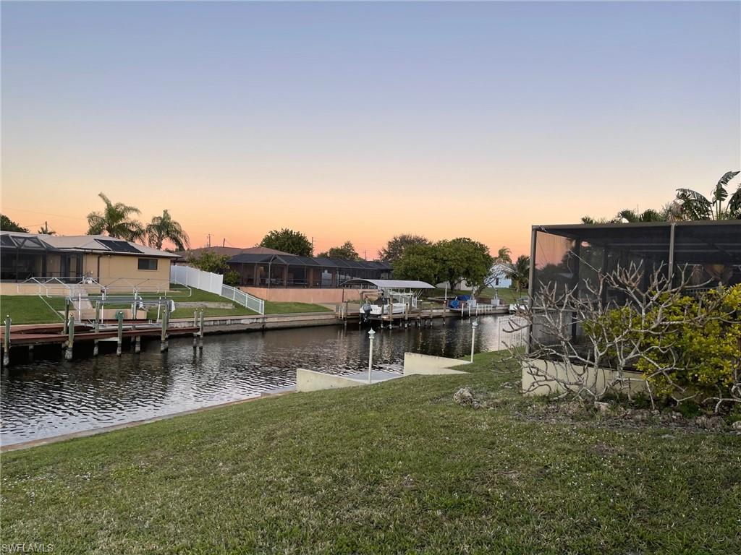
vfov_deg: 53.1
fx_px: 557
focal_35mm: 26
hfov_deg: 67.3
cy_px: 278
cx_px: 370
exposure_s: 1/205
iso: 32
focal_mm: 5.1
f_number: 1.6
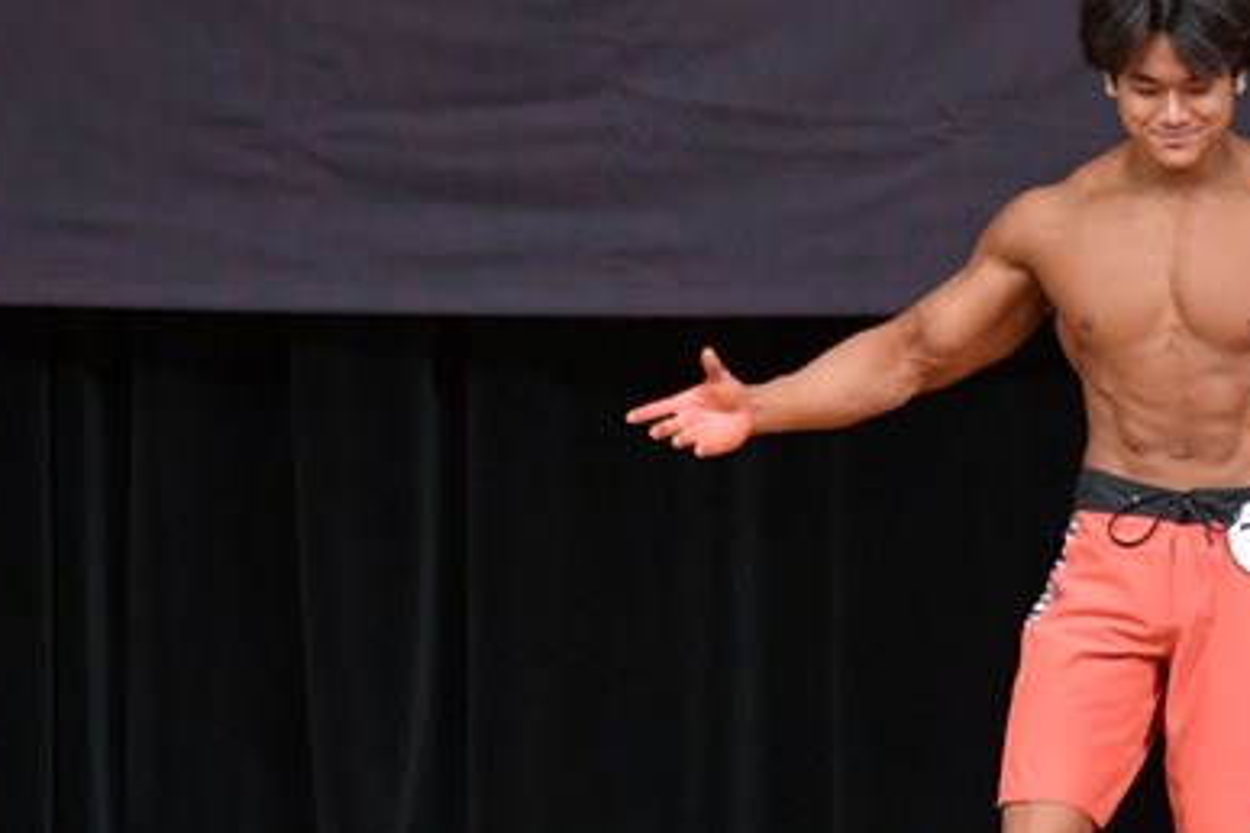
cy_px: 571
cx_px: 1103
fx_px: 19825
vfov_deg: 2.4
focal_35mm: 571
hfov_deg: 3.6
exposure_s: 1/400
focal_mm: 190
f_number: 5.6
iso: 5000
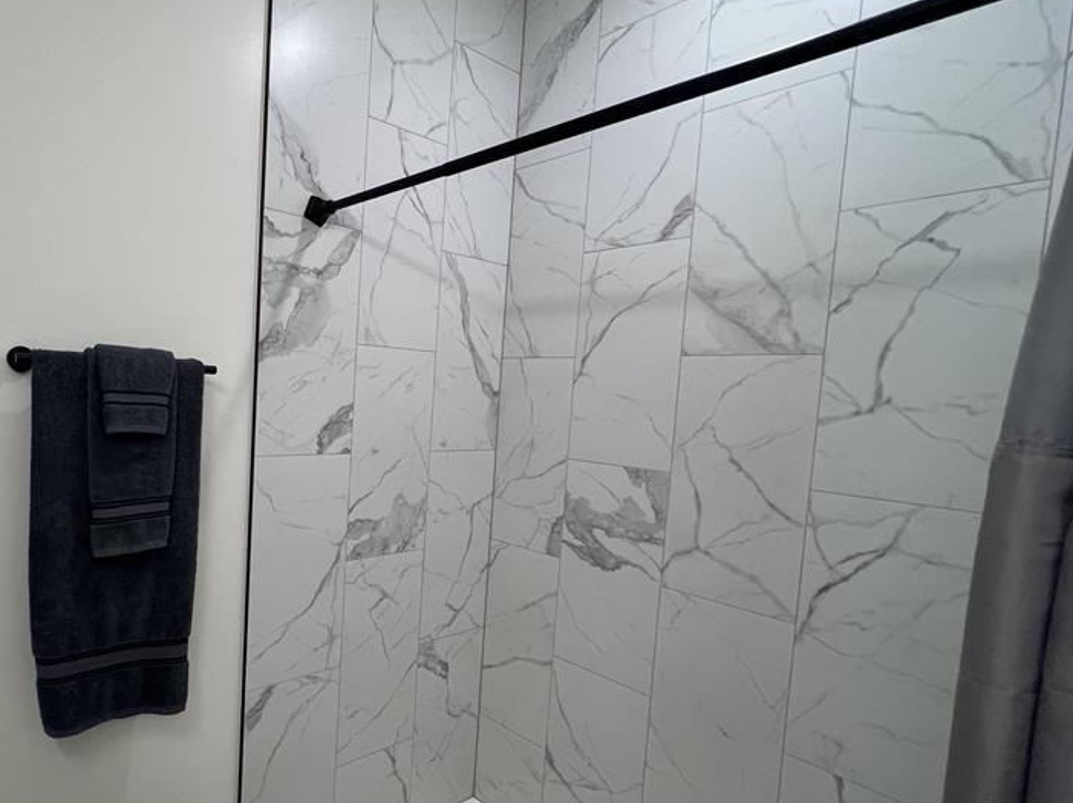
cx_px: 335
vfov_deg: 68.6
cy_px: 425
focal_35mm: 19
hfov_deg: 81.1
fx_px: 589
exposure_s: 1/120
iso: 160
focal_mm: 1.57
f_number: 1.8
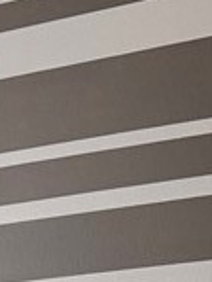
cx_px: -327
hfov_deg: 8.2
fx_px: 1345
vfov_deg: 11.1
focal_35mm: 165
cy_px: 509
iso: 200
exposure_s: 1/238
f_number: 1.78
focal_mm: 6.76
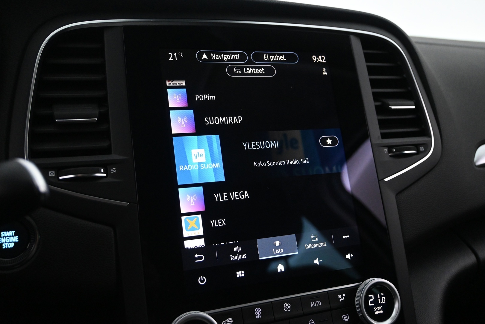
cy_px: 162
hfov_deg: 57.2
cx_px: 242
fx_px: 445
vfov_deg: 40.0
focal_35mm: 33
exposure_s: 1/60
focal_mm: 22
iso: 3200
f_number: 4
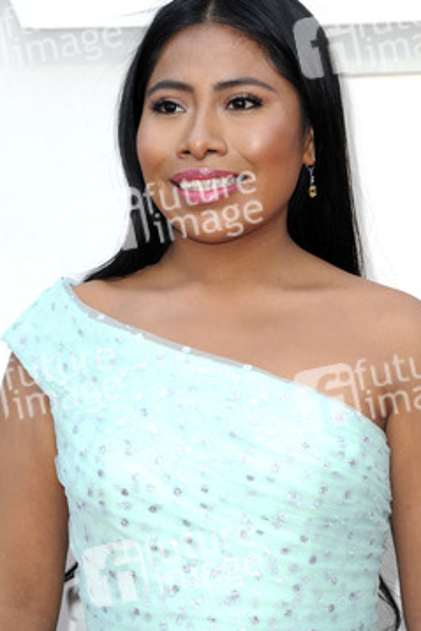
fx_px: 4889
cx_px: 225
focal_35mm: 279
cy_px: 301
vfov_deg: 7.4
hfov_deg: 4.9
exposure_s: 1/250
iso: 800
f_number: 8
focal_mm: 250
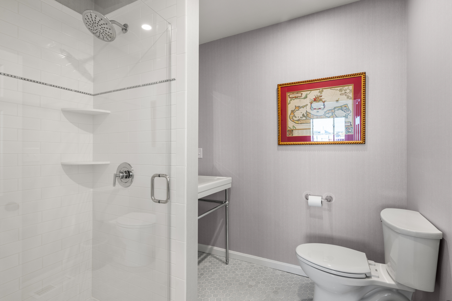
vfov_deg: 72.1
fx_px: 207
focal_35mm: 16
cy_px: 150
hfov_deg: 95.0
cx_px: 226
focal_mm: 16.5
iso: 400
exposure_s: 1/4
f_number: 8
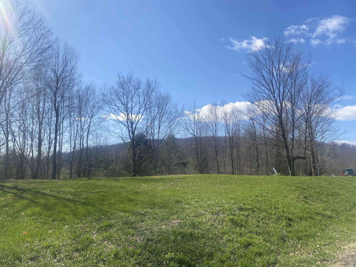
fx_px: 267
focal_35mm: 26
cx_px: 178
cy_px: 134
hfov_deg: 67.3
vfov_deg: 53.1
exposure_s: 1/3731
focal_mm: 4.25
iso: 32
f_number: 1.8
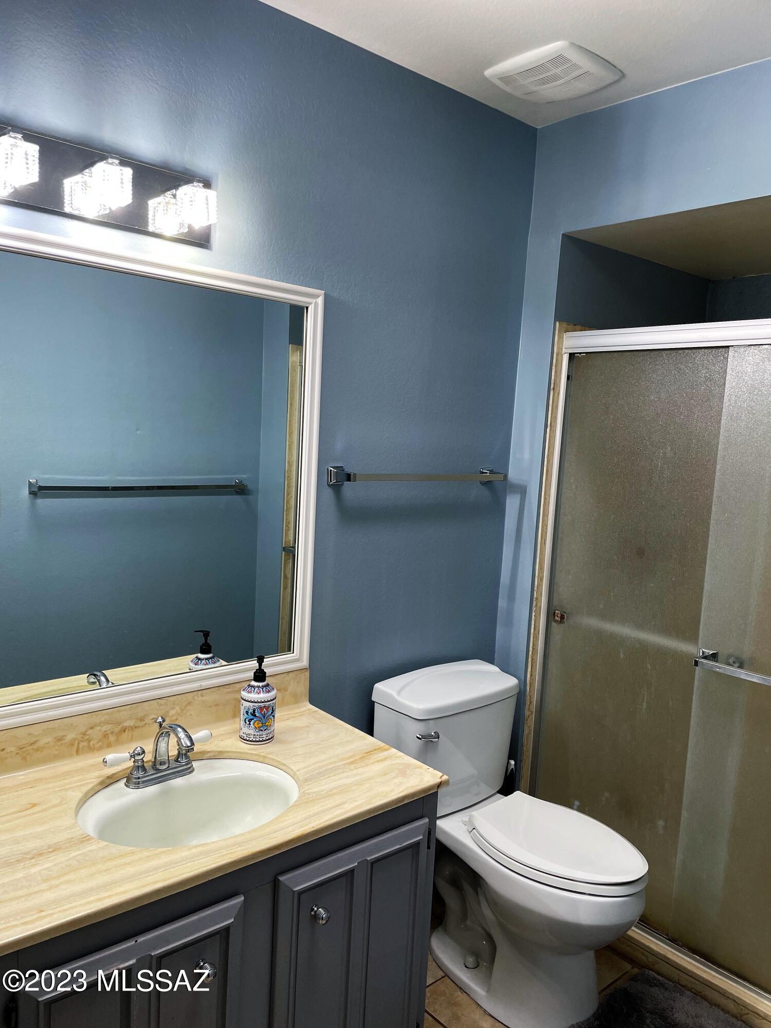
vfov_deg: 67.3
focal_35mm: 26
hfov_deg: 53.1
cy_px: 514
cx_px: 386
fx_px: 772
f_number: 1.6
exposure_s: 1/60
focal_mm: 4.2
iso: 80
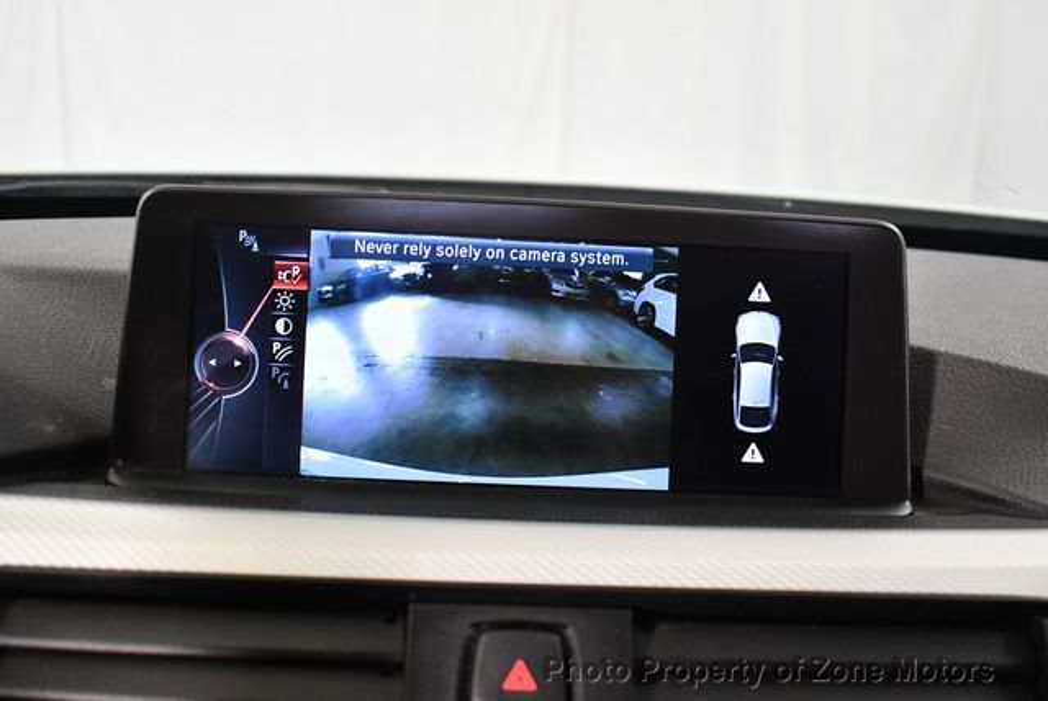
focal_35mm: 36
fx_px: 1049
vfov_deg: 36.9
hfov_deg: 53.1
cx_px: 524
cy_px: 350
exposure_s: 1/125
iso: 1600
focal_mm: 18
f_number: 3.5
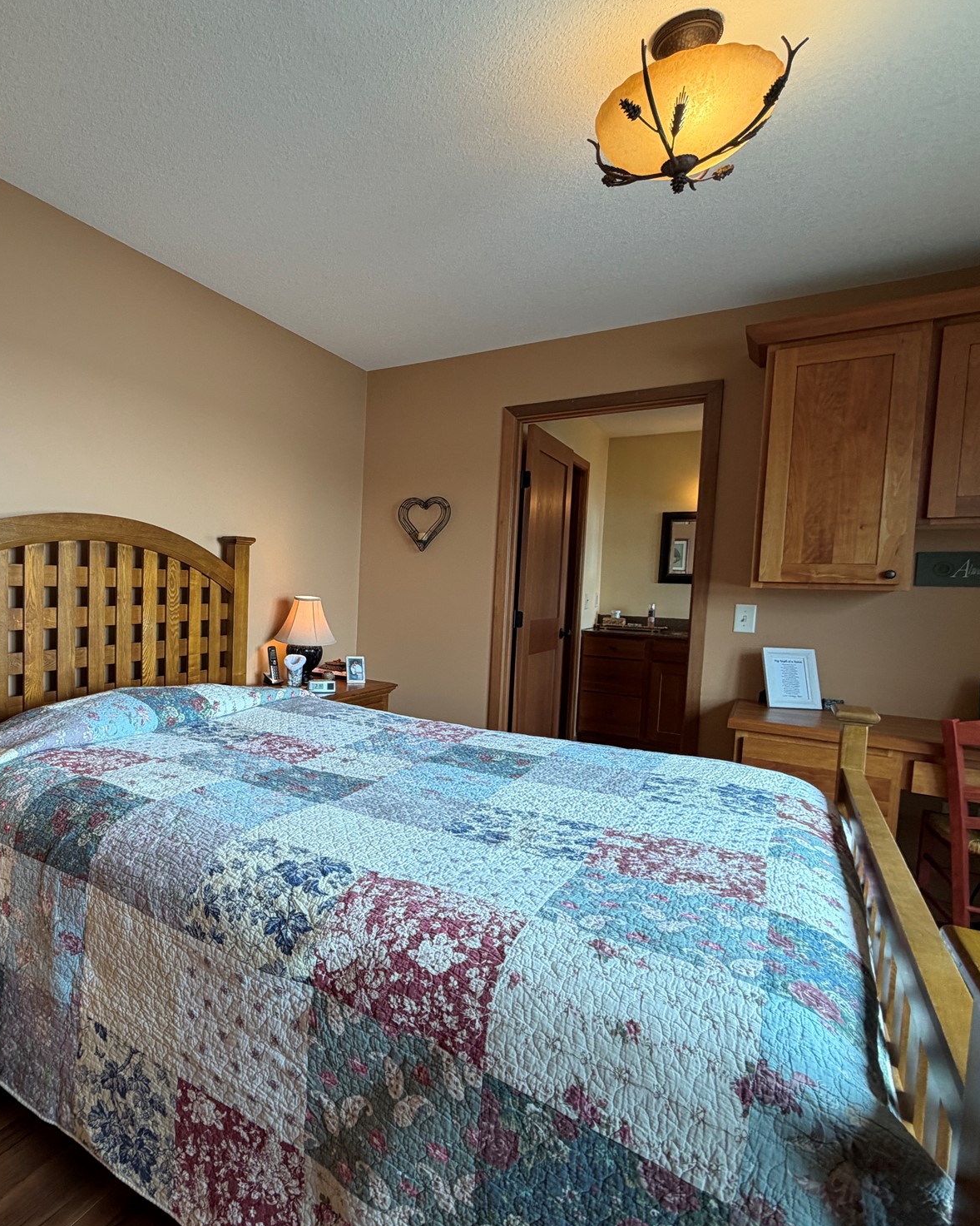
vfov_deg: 83.3
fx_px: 689
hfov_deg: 67.6
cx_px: 281
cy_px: 623
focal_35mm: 19
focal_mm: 2.22
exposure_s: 1/120
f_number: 2.2
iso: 125
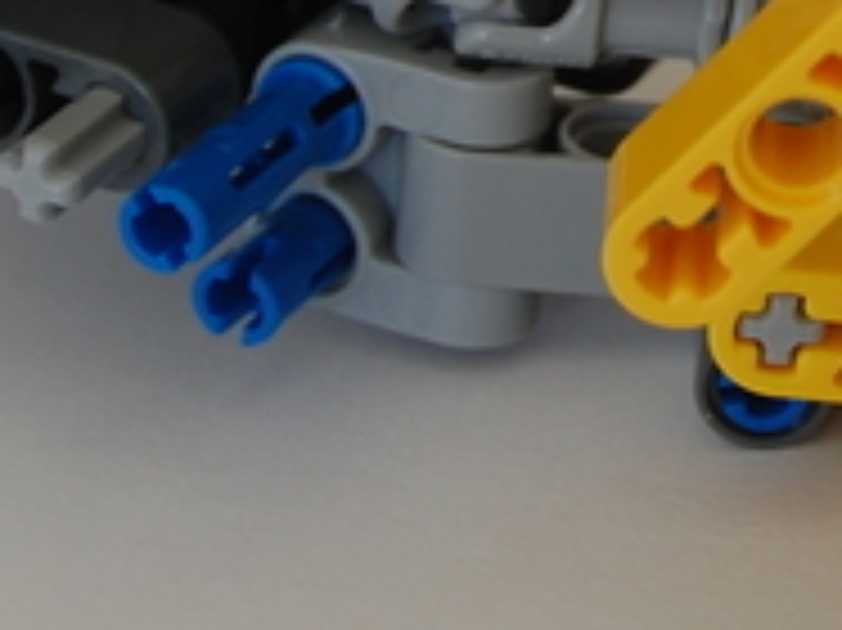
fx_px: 6725
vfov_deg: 5.3
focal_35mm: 277
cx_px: 1121
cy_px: -506
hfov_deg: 7.1
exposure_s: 1/125
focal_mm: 35
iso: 250
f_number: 5.6
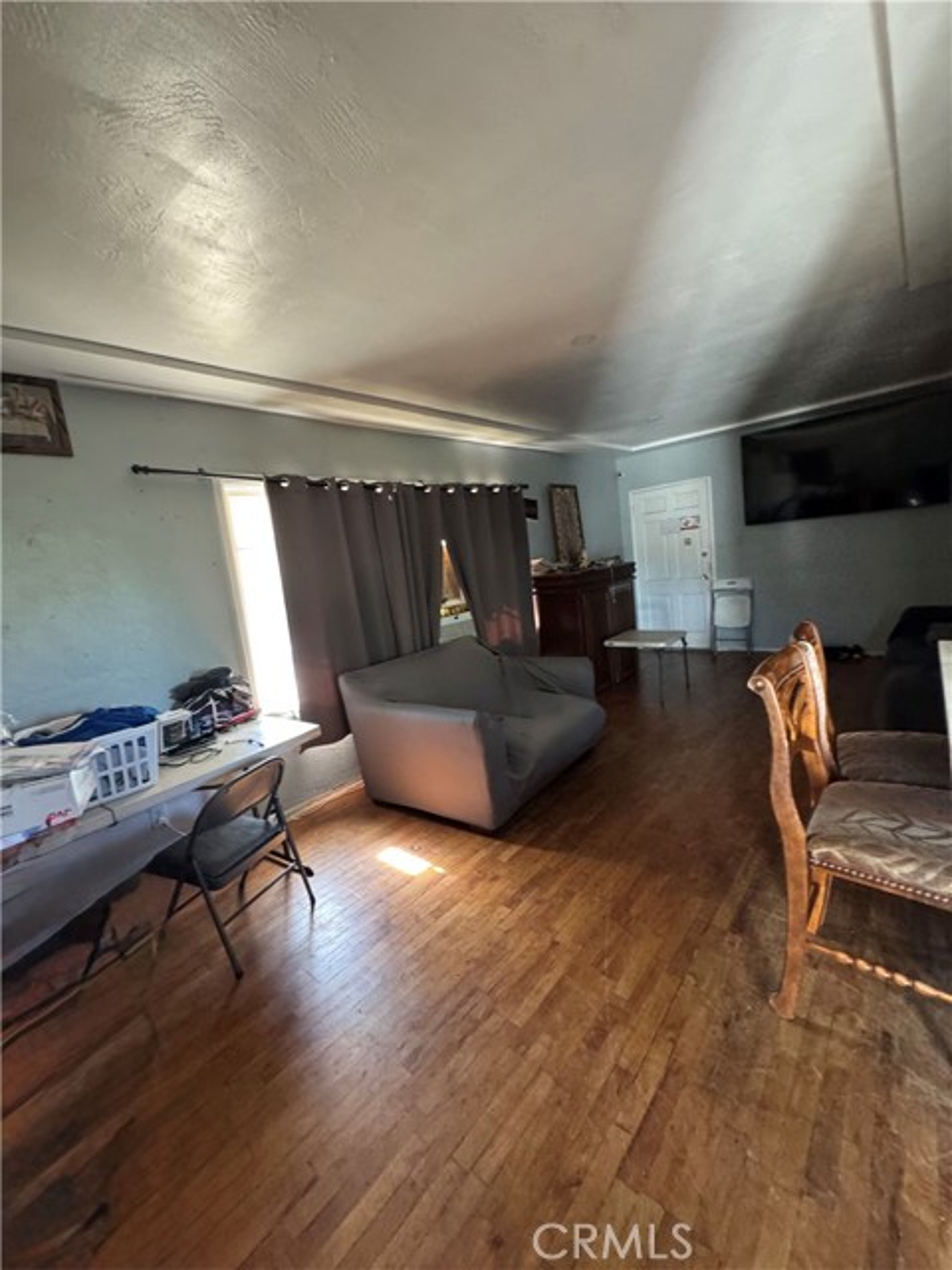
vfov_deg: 102.1
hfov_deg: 85.7
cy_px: 635
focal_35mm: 14
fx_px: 513
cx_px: 476
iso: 640
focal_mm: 2.22
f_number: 2.2
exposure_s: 1/60
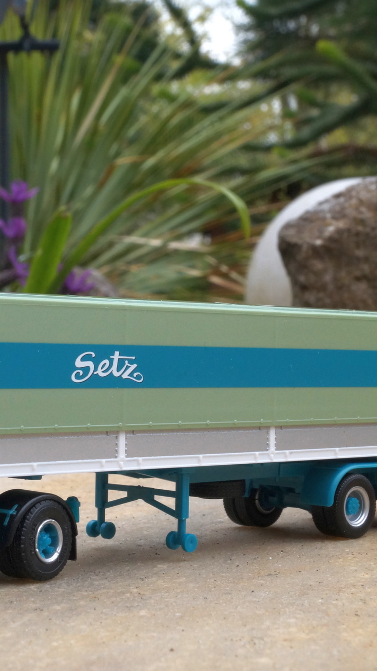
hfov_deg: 13.9
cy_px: 339
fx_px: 1543
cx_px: 98
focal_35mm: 87
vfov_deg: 24.5
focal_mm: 35
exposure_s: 1/60
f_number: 22
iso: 500
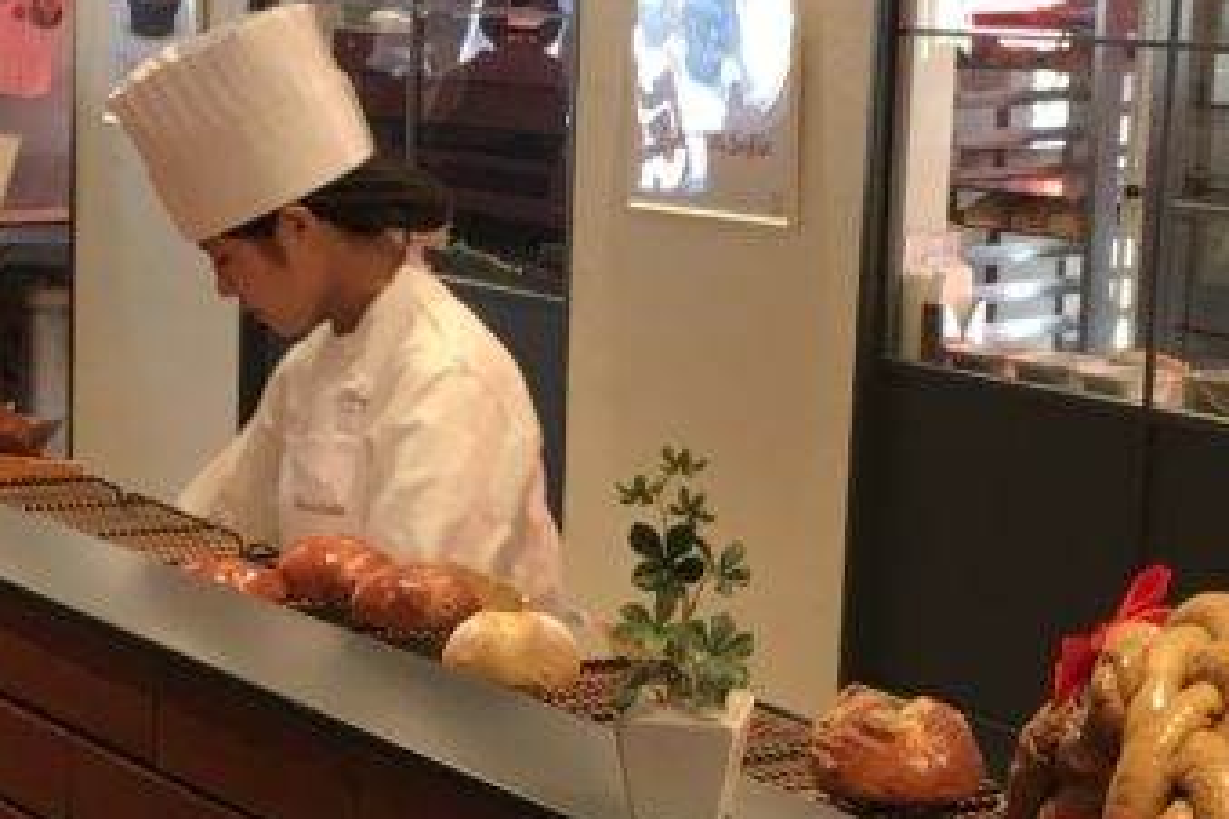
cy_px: 478
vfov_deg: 15.0
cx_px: 167
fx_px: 3106
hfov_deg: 22.0
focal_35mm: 91
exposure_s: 1/30
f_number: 2.2
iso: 64
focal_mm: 4.15
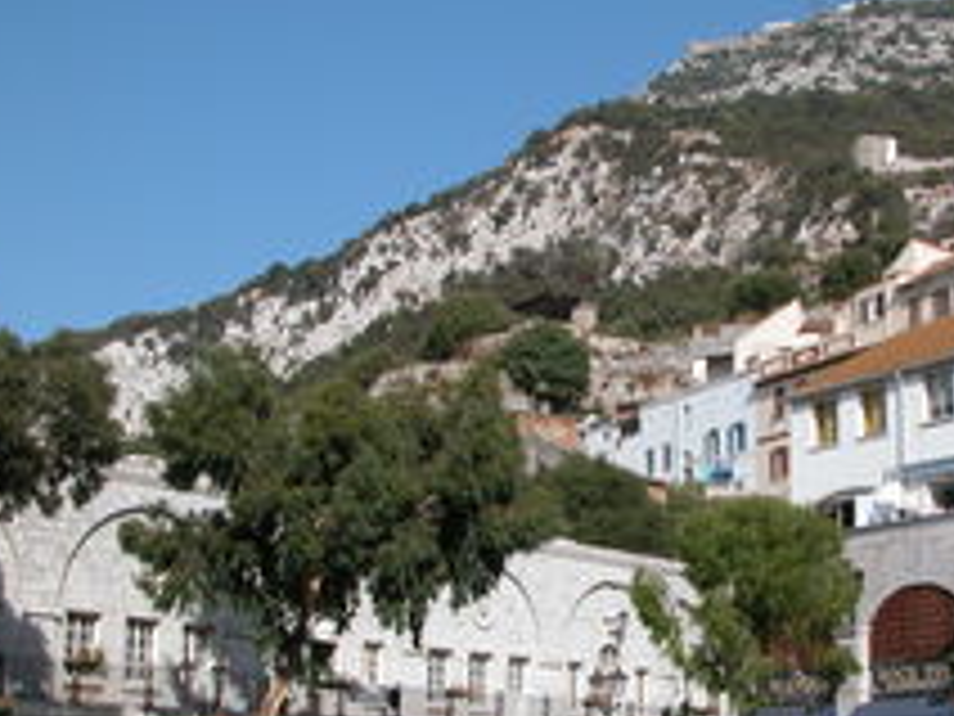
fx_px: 1819
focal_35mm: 66
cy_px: 446
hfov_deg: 29.1
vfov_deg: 22.2
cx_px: 684
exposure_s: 1/355
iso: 100
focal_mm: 8.9
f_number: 7.1
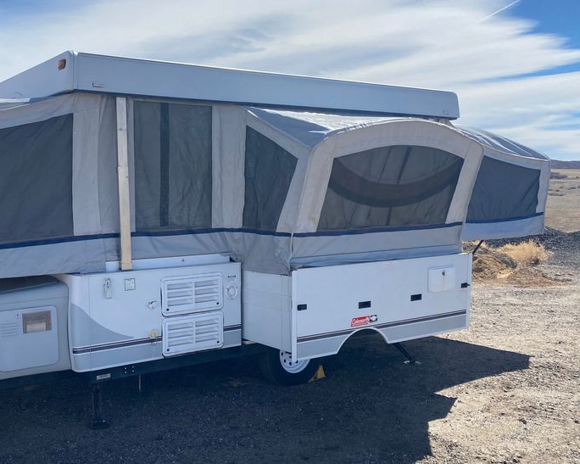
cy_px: 265
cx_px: 185
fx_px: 652
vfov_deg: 39.1
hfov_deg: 47.0
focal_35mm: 38
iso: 32
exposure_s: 1/3401
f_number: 1.8
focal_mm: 4.25
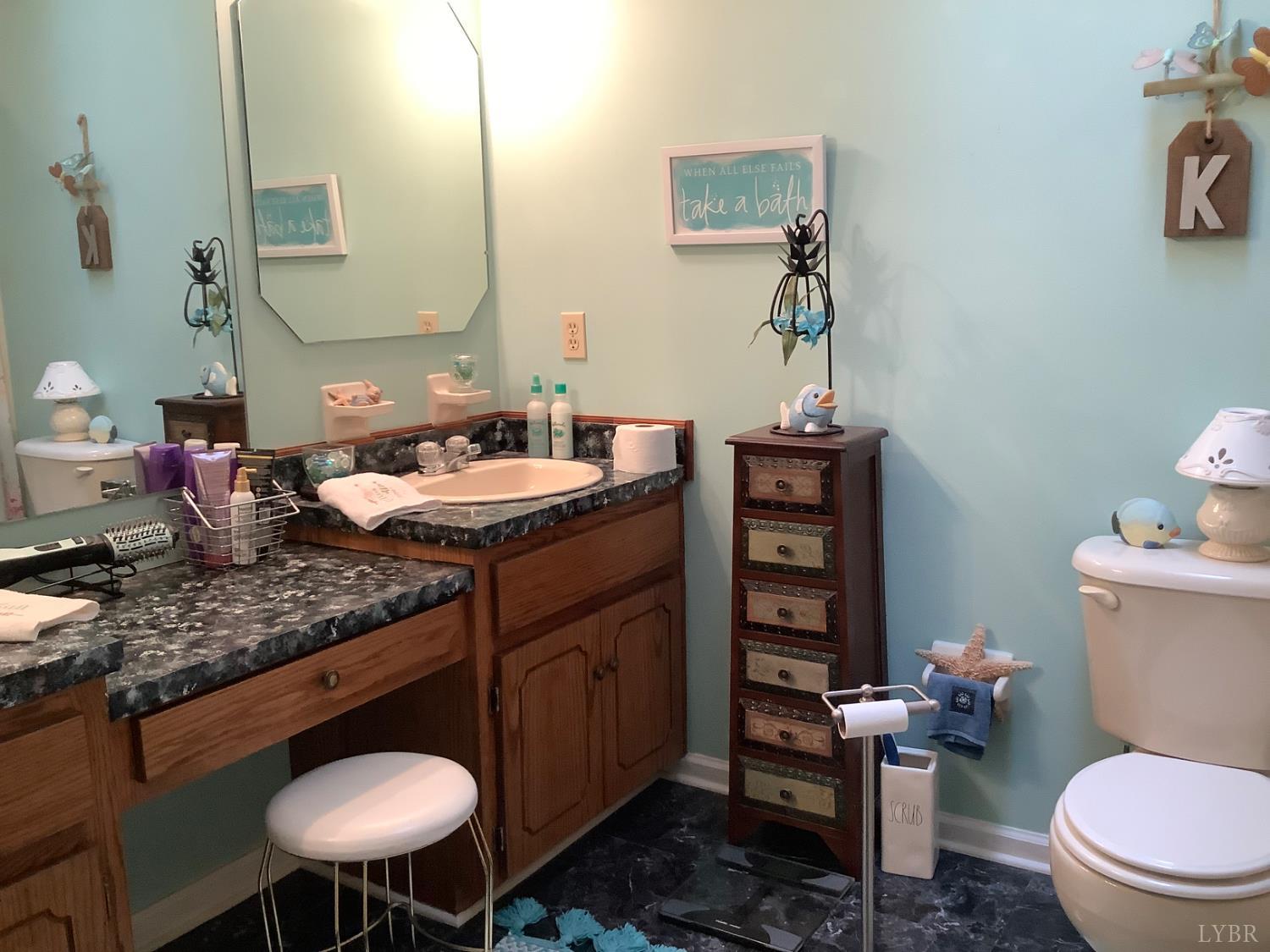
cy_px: 476
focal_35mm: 31
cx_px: 635
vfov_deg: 45.4
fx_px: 1137
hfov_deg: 58.4
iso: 200
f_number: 2.4
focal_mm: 3.3
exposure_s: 1/60
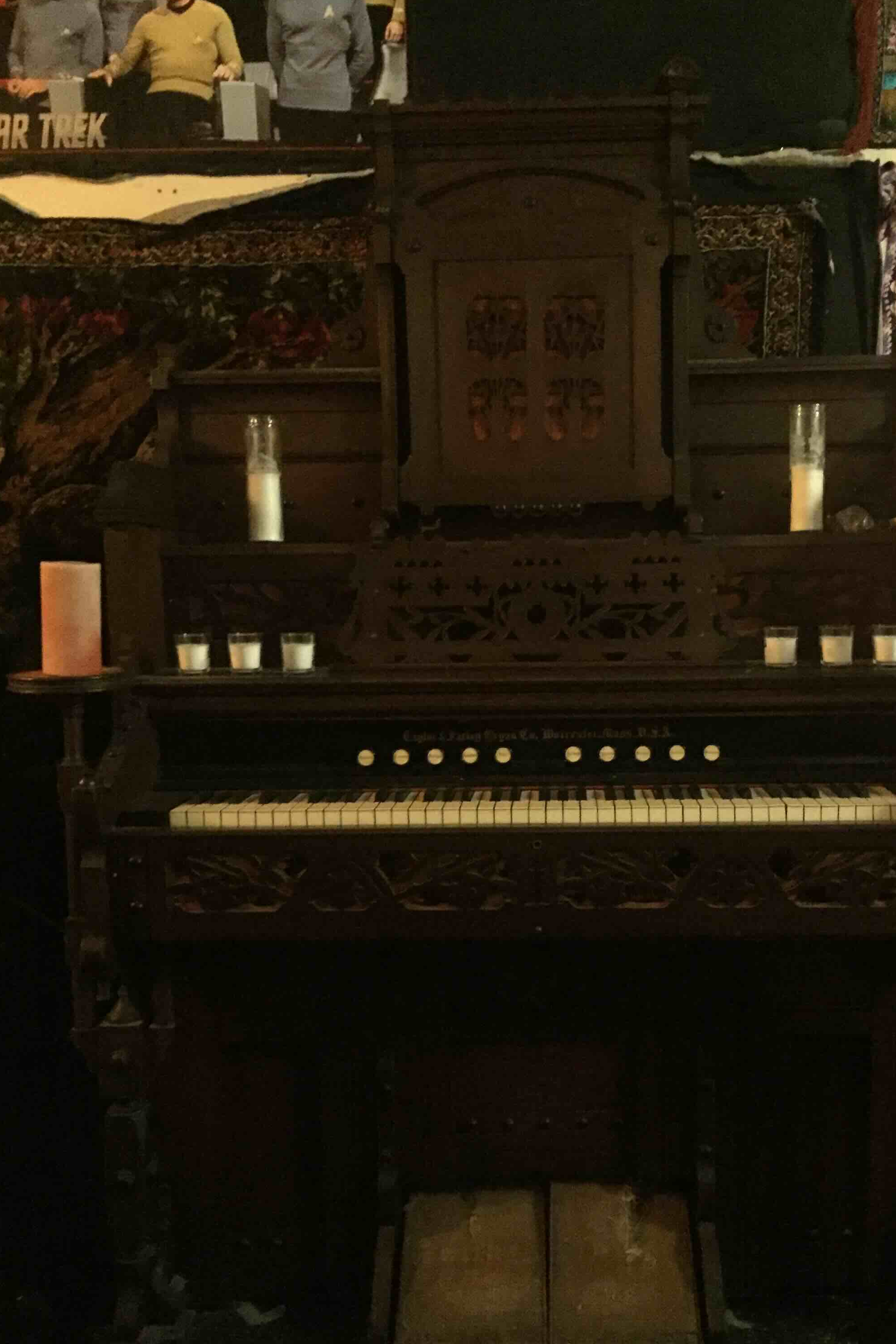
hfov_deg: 39.8
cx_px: 535
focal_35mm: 33
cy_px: 710
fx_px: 1232
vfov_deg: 57.2
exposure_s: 1/15
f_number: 2.2
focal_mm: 4.15
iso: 2000
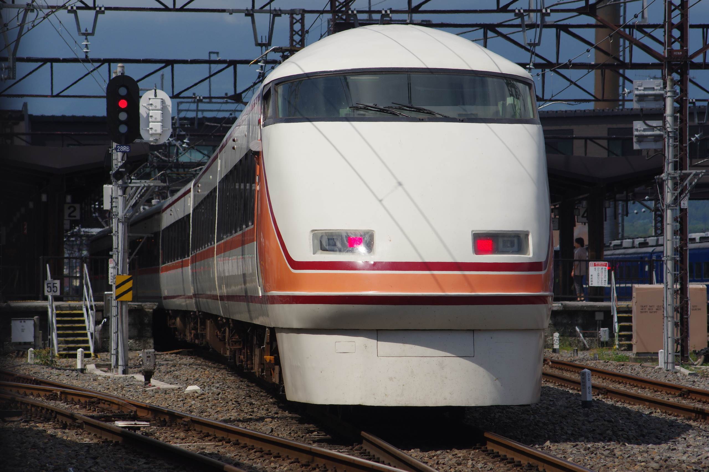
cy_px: 236
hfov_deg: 10.3
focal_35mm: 199
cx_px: 354
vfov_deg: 6.9
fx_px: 3916
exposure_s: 1/1250
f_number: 5.6
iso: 200
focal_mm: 133
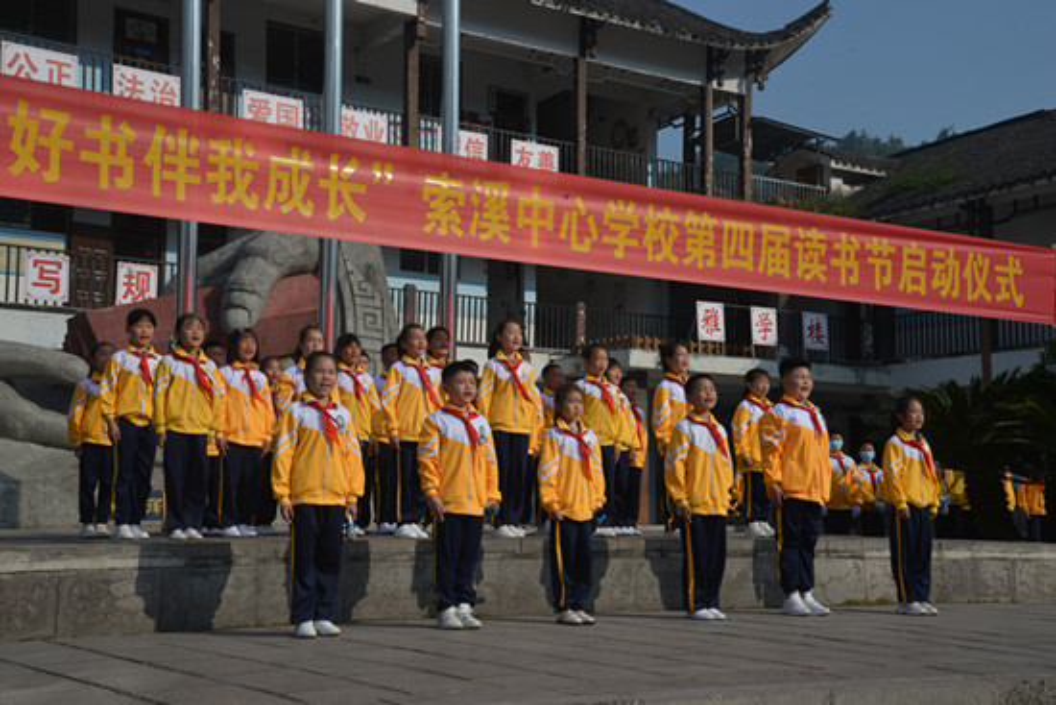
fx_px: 1408
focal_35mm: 48
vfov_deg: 28.1
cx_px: 528
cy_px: 352
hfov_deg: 41.1
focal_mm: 48
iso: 100
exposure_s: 1/80
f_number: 18
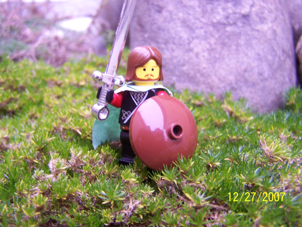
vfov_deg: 37.7
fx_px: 332
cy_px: 114
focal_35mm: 38
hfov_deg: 49.0
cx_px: 151
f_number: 2.8
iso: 140
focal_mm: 6.3
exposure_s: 1/30
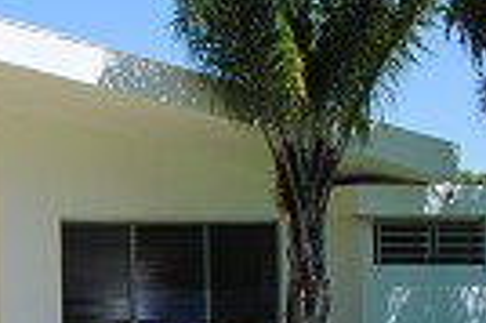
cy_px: 314
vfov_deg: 13.9
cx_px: -374
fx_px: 1308
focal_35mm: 97
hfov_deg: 17.4
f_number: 7.1
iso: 100
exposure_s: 1/200
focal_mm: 18
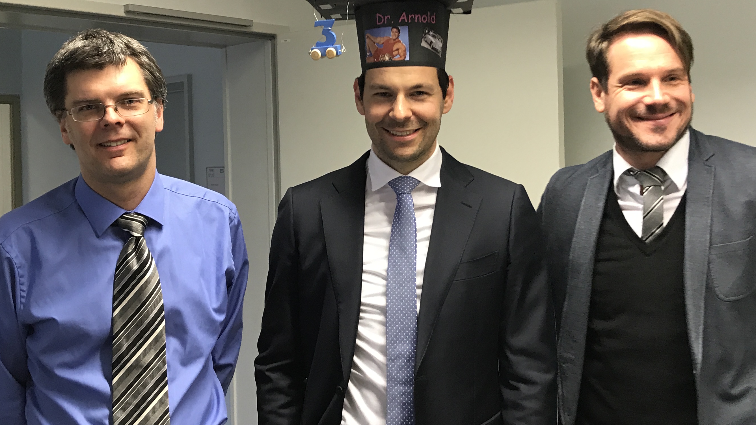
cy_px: 183
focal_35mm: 46
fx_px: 922
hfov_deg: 44.6
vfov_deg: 25.9
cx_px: 387
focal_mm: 3.99
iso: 40
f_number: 1.8
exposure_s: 1/33
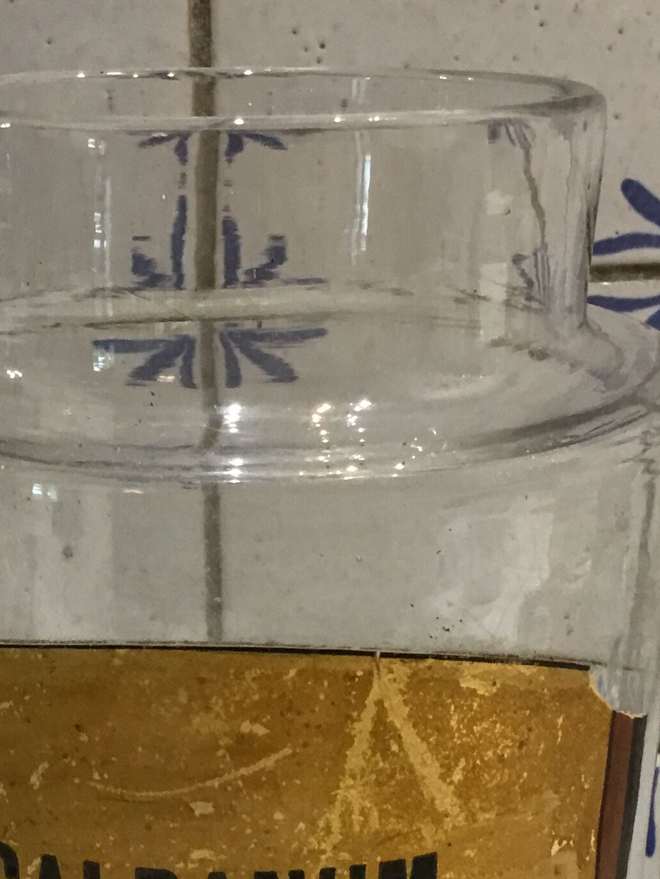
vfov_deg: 25.6
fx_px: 1880
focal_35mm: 74
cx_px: 205
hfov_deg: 19.8
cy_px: 759
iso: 80
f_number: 2.4
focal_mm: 3.3
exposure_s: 1/30
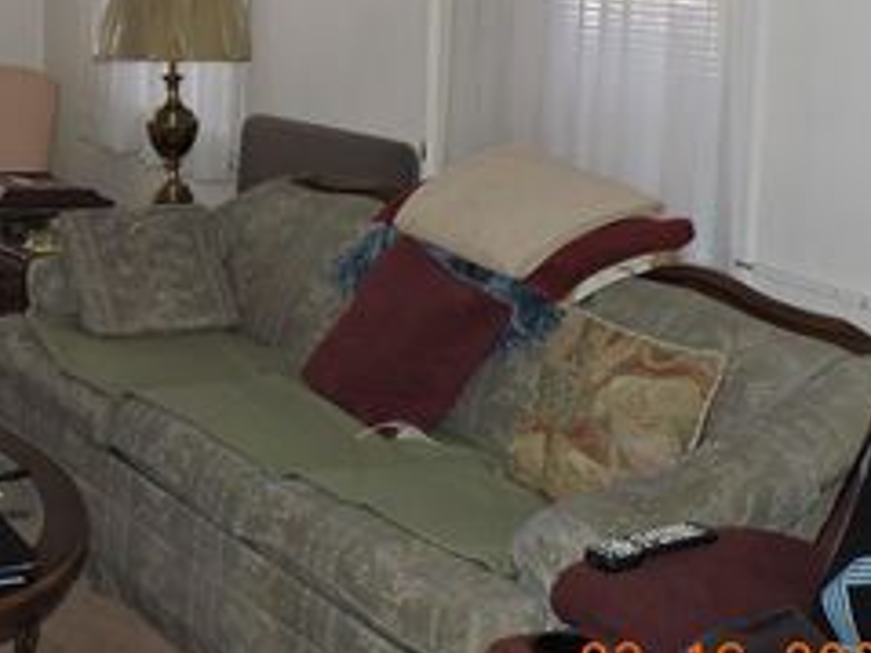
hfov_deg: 27.2
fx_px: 1735
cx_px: 84
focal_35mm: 69
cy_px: 126
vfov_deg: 21.0
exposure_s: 1/30
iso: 200
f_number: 3.2
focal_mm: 5.9
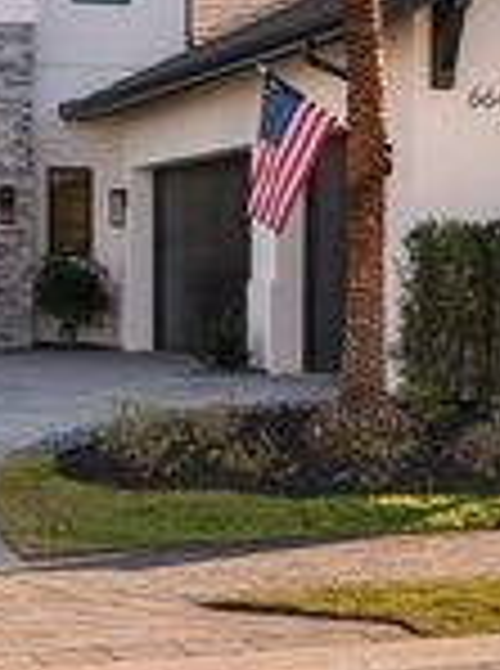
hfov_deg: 15.2
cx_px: 302
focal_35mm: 97
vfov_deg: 20.0
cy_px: 92
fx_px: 1876
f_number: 8
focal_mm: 30
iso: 125
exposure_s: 1/320
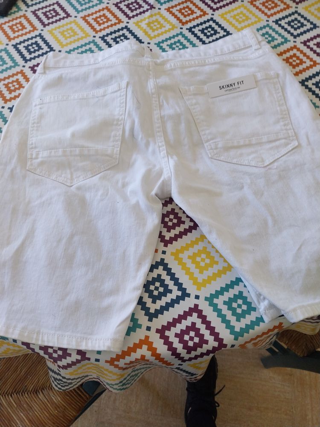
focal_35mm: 26
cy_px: 214
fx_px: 320
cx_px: 160
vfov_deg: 67.3
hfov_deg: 53.1
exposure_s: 1/50
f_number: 1.8
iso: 80
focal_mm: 4
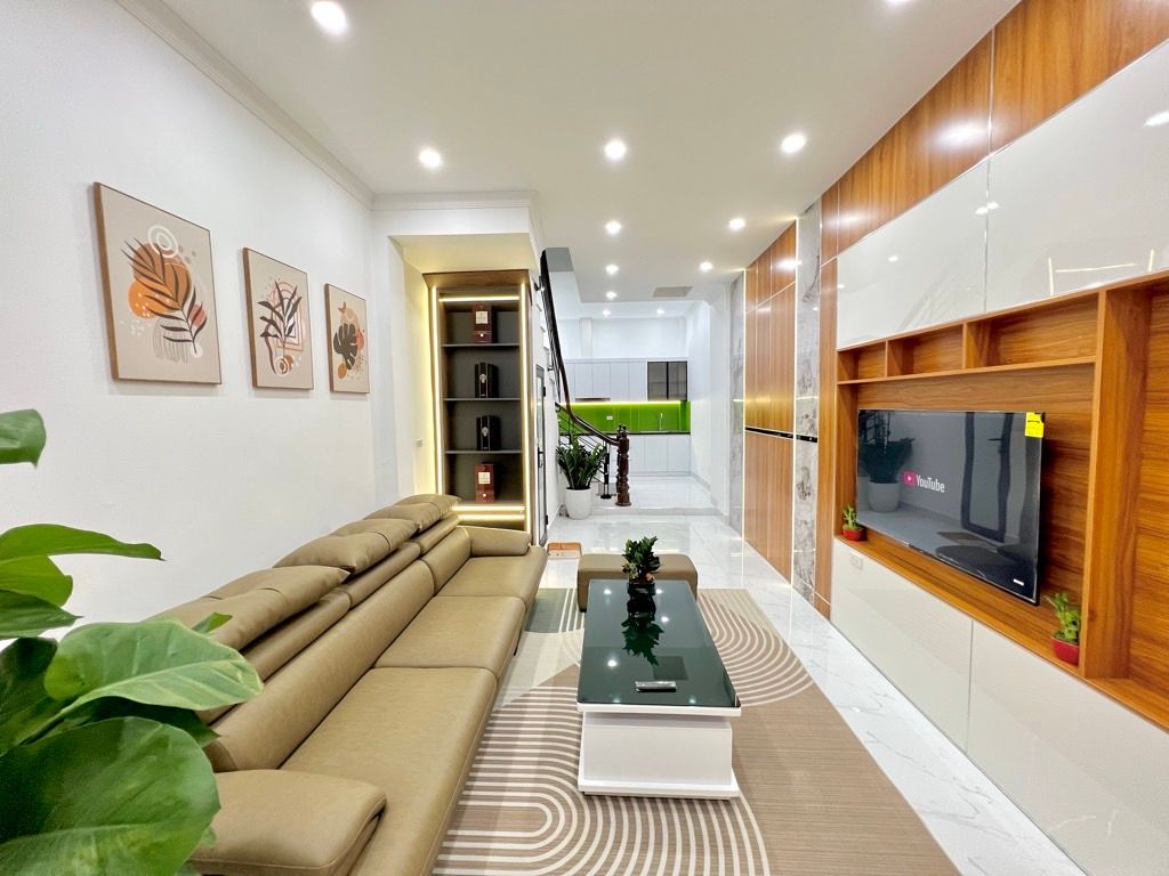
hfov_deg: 106.2
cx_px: 584
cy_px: 438
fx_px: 439
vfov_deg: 89.9
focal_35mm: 13
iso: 200
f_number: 1.8
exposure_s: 1/100
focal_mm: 1.57
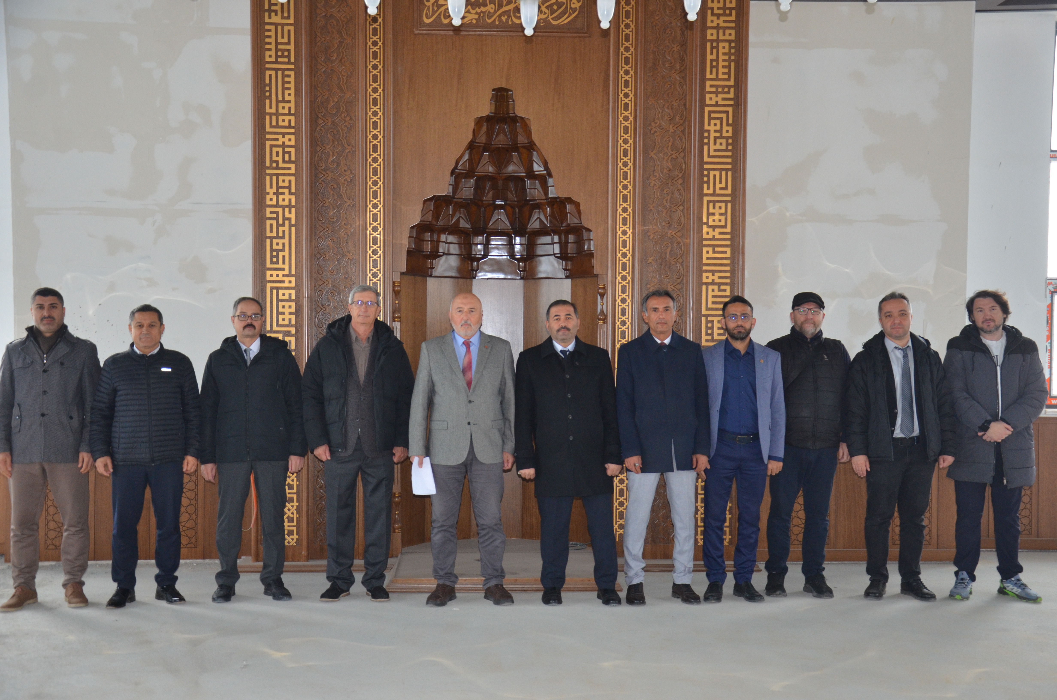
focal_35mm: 45
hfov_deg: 43.7
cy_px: 350
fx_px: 1319
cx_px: 528
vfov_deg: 29.7
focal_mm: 30
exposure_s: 1/60
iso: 800
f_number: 4.2
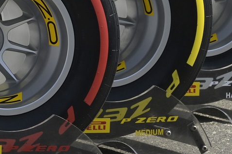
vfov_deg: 1.8
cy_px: -10
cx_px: 137
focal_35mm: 750
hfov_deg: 2.8
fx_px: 4831
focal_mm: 210
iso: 400
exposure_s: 1/400
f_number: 16
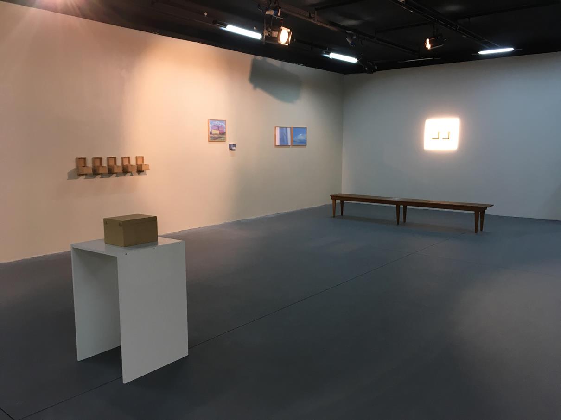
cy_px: 210
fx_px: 470
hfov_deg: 61.7
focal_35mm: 29
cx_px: 280
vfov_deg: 48.2
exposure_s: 1/30
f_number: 2.2
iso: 50
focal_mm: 4.15
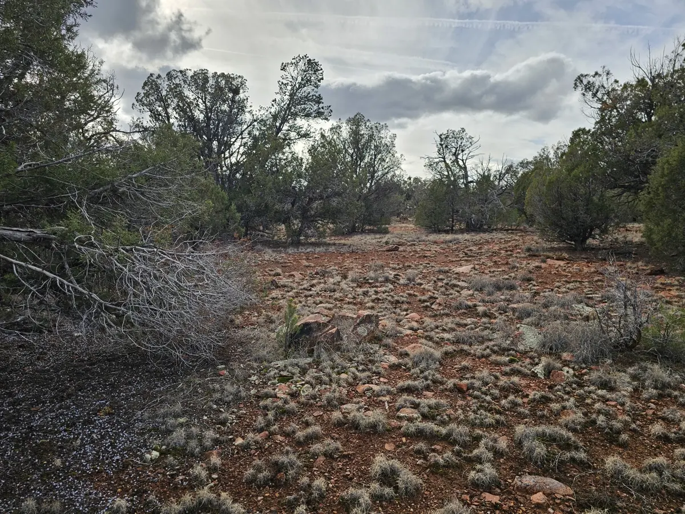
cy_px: 257
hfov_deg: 73.9
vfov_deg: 58.9
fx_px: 455
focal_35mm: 23
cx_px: 342
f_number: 1.7
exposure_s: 1/505
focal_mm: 6.3
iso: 10
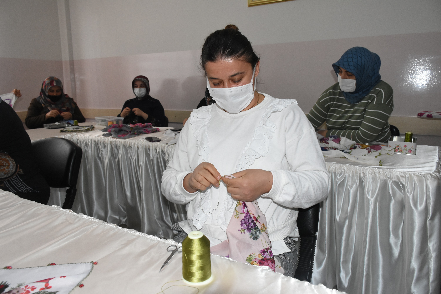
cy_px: 147
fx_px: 331
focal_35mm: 27
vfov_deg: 47.9
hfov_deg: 67.4
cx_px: 220
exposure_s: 1/160
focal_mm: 18
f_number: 5.6
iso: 1600
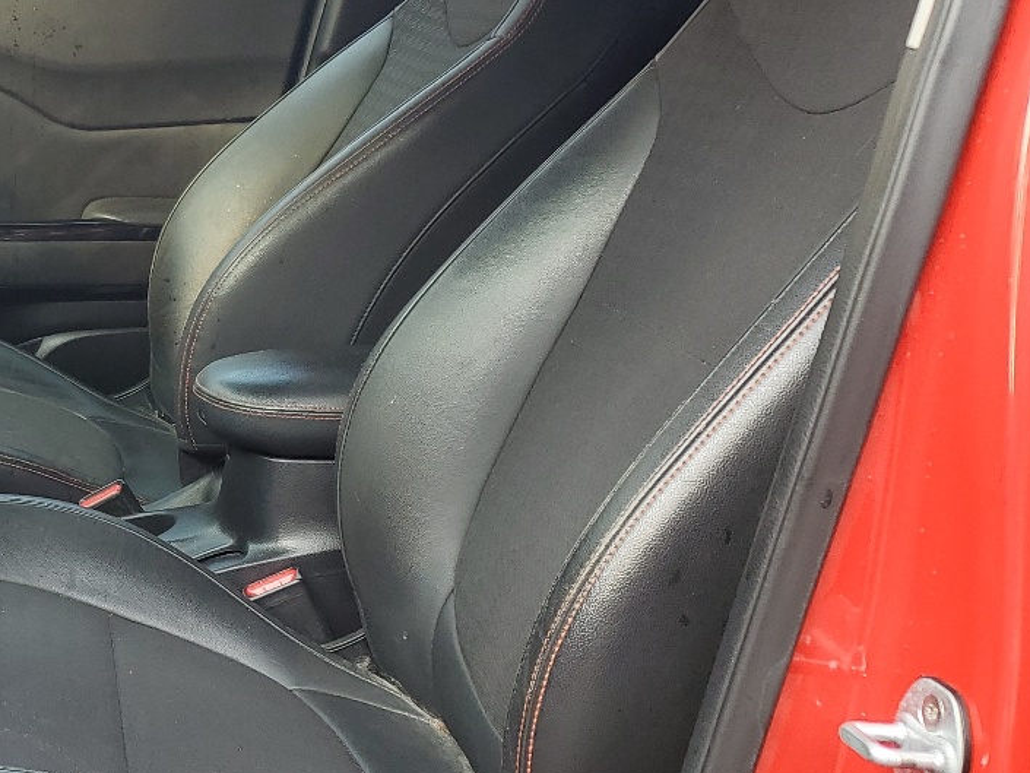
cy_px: 384
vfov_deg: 24.8
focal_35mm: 59
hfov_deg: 29.6
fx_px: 1756
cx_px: -95
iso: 50
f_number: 1.5
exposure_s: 1/222
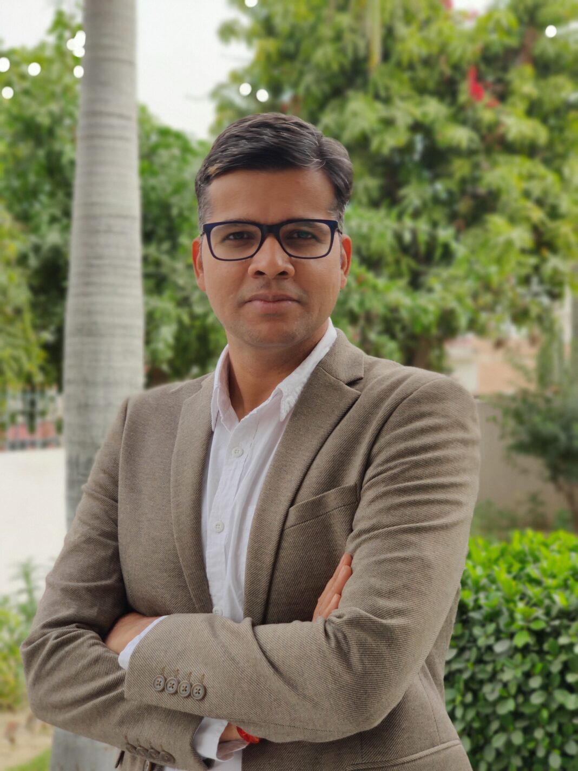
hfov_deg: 19.9
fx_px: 1647
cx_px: 289
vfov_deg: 26.3
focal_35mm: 74
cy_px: 386
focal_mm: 6.95
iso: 100
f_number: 2.44
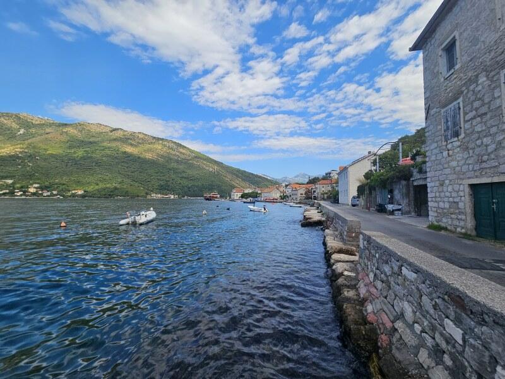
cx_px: 252
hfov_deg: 106.2
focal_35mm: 13
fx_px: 190
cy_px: 190
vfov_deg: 89.9
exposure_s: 1/1542
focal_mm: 2.2
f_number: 2.2
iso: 50
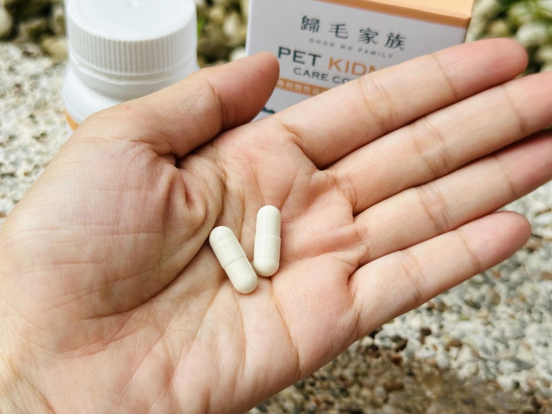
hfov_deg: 36.2
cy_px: 209
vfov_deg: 27.5
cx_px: 263
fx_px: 845
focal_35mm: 53
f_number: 1.78
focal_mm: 6.86
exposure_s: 1/558
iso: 64
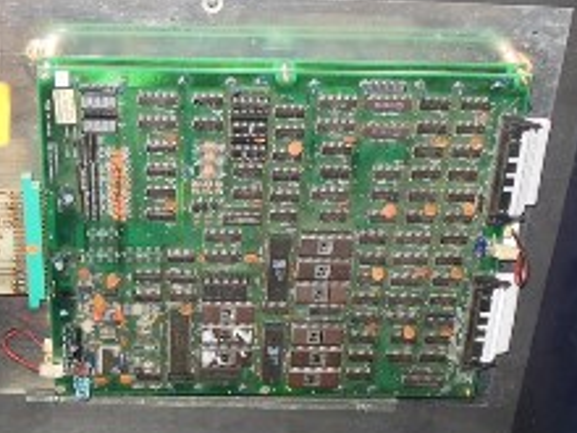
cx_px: 136
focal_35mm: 51
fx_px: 850
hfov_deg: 36.5
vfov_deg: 28.6
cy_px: 199
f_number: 3.2
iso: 200
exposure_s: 1/25
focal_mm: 4.5
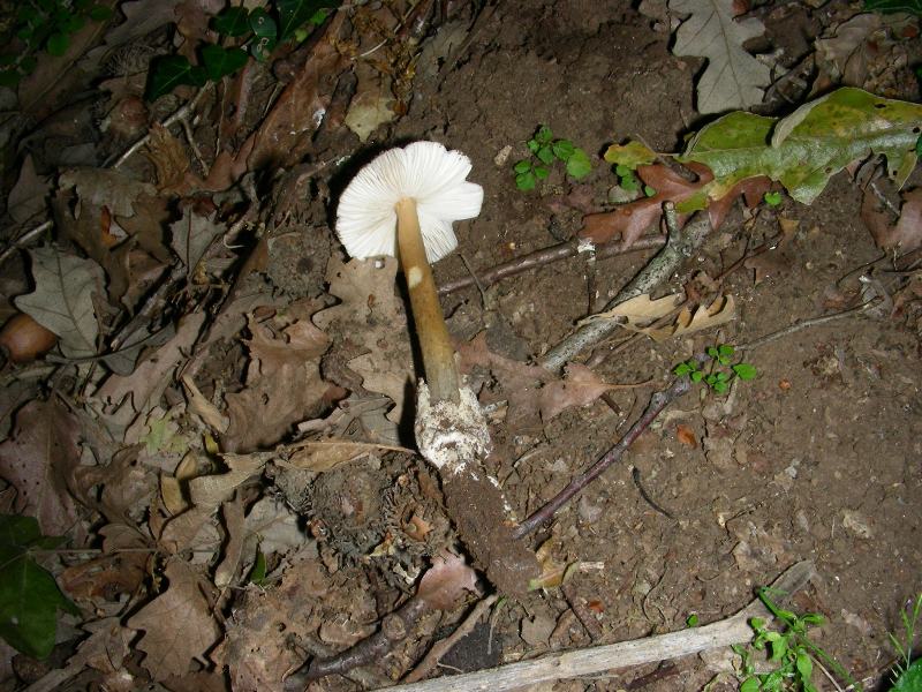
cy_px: 346
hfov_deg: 49.0
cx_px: 461
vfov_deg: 37.7
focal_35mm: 38
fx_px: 1012
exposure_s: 1/60.1
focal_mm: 6.3
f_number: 6.8
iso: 50
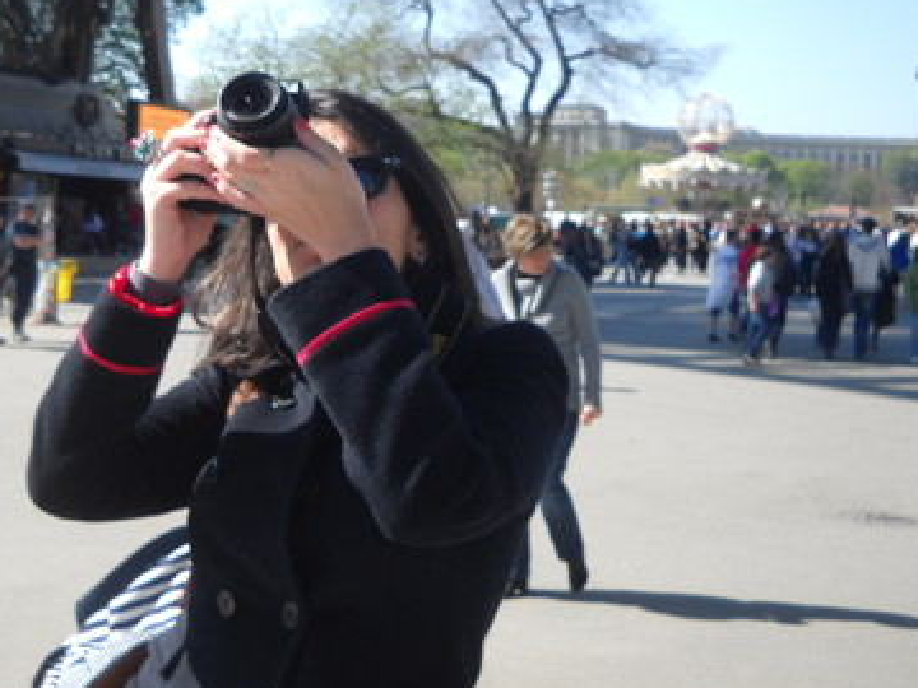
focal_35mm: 57
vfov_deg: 25.6
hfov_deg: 33.6
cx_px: 344
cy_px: 282
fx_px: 1512
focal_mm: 6.72
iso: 64
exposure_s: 1/129
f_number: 5.5
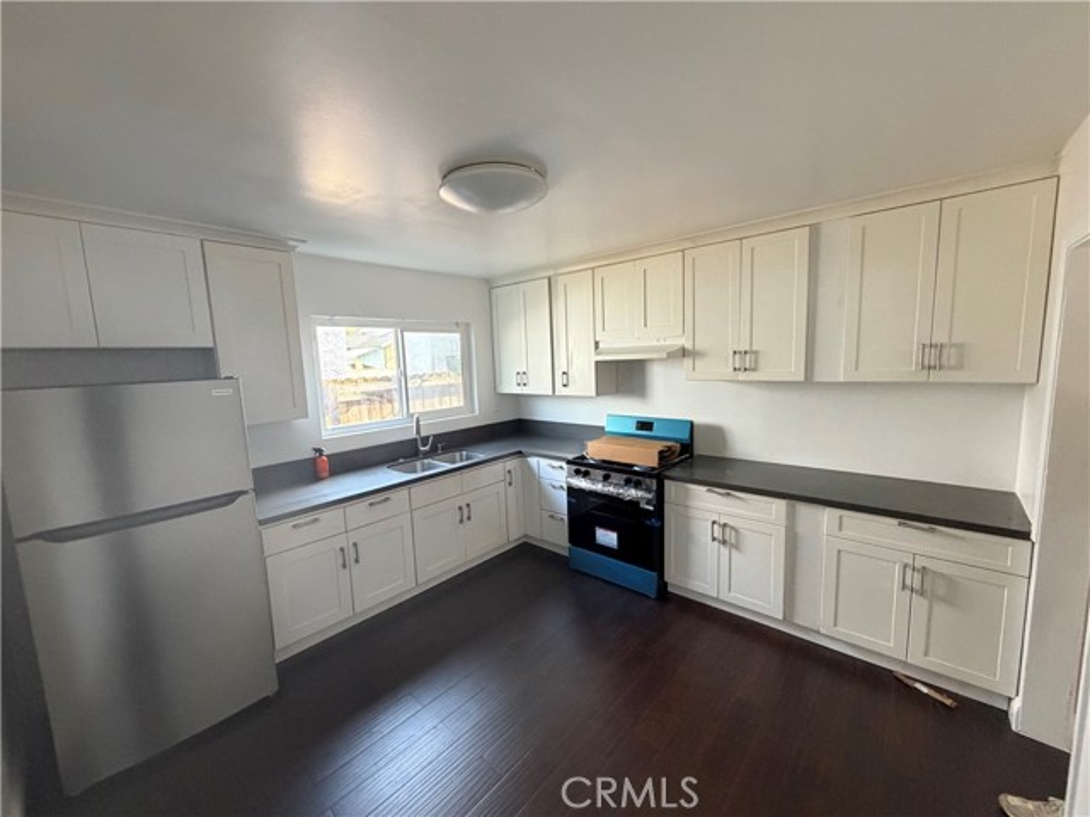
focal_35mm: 14
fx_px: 441
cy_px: 408
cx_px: 545
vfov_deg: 85.7
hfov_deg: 102.1
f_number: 2.2
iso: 400
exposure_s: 1/60
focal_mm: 2.22
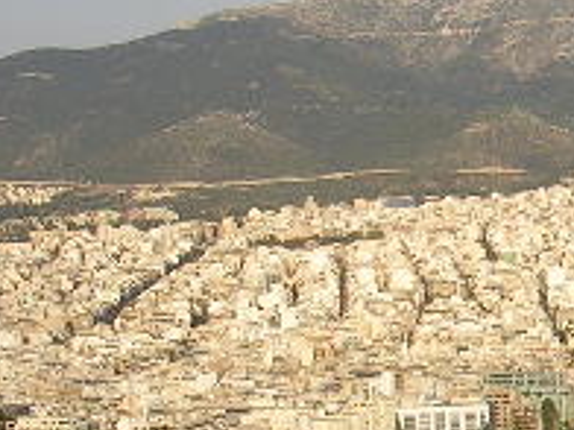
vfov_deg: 11.8
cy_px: 265
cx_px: 800
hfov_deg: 14.8
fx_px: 2089
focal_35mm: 126
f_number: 5.6
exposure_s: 1/252
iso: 50
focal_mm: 5.8
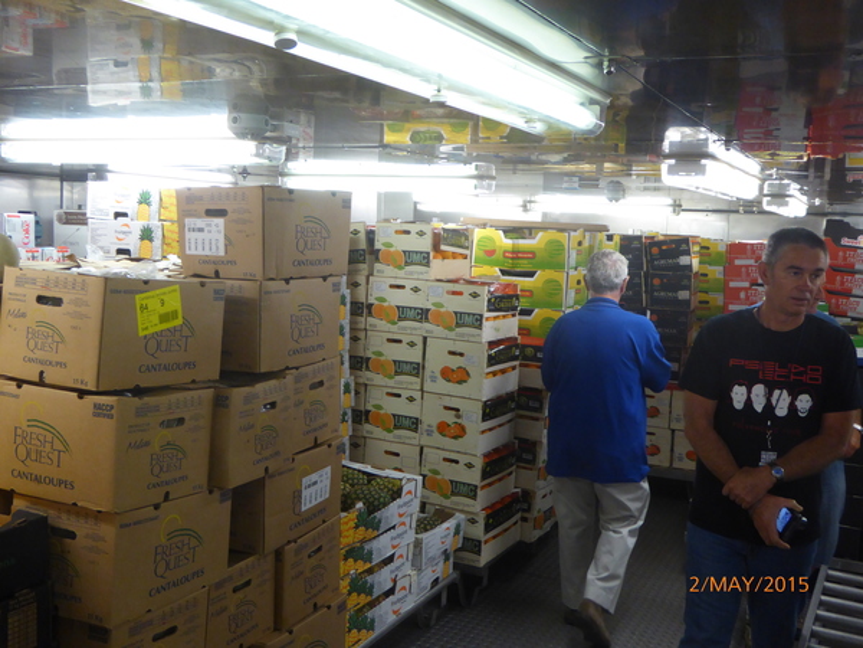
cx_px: 432
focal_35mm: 36
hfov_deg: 51.4
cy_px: 324
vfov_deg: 39.7
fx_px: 898
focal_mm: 6.3
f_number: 3.7
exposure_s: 1/60
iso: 320
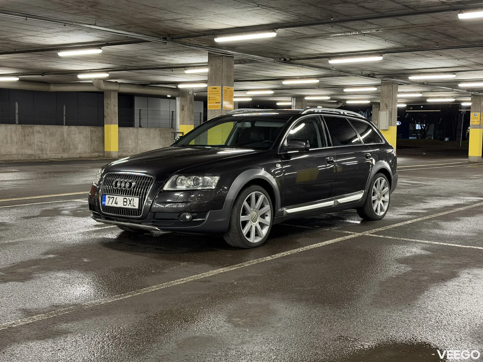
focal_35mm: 48
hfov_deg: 39.7
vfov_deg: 30.3
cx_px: 242
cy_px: 181
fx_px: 670
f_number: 1.78
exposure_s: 1/50
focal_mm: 6.76
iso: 250
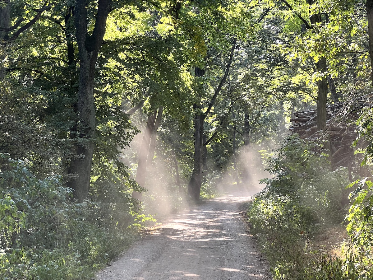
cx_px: 186
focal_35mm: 77
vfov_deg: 19.1
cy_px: 140
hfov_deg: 25.3
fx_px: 830
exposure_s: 1/99
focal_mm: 9
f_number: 2.8
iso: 80
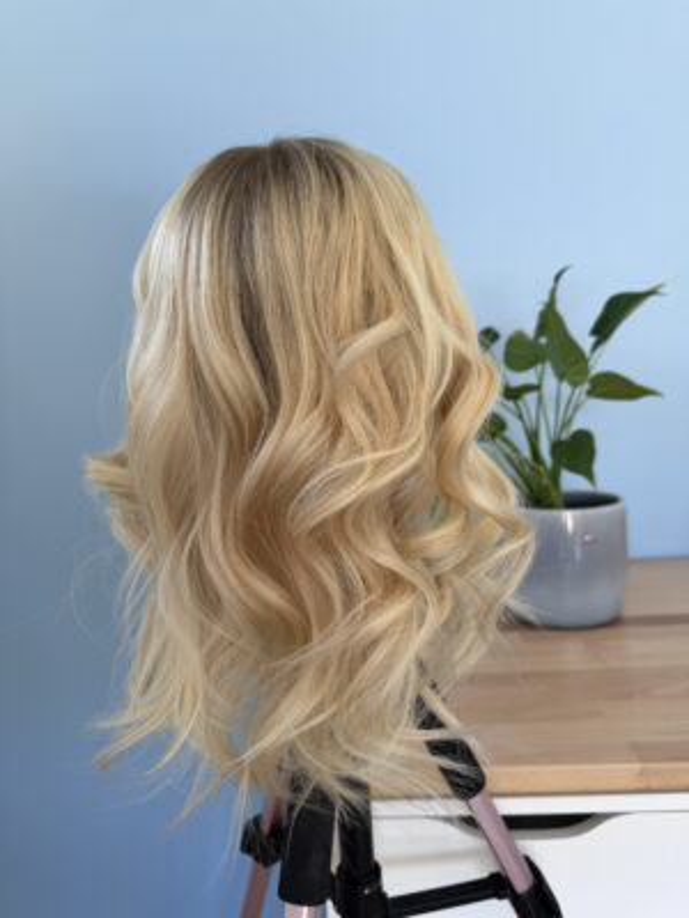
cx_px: 344
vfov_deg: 71.6
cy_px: 459
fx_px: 637
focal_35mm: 24
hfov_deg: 56.8
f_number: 1.78
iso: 80
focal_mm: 6.76
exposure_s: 1/100
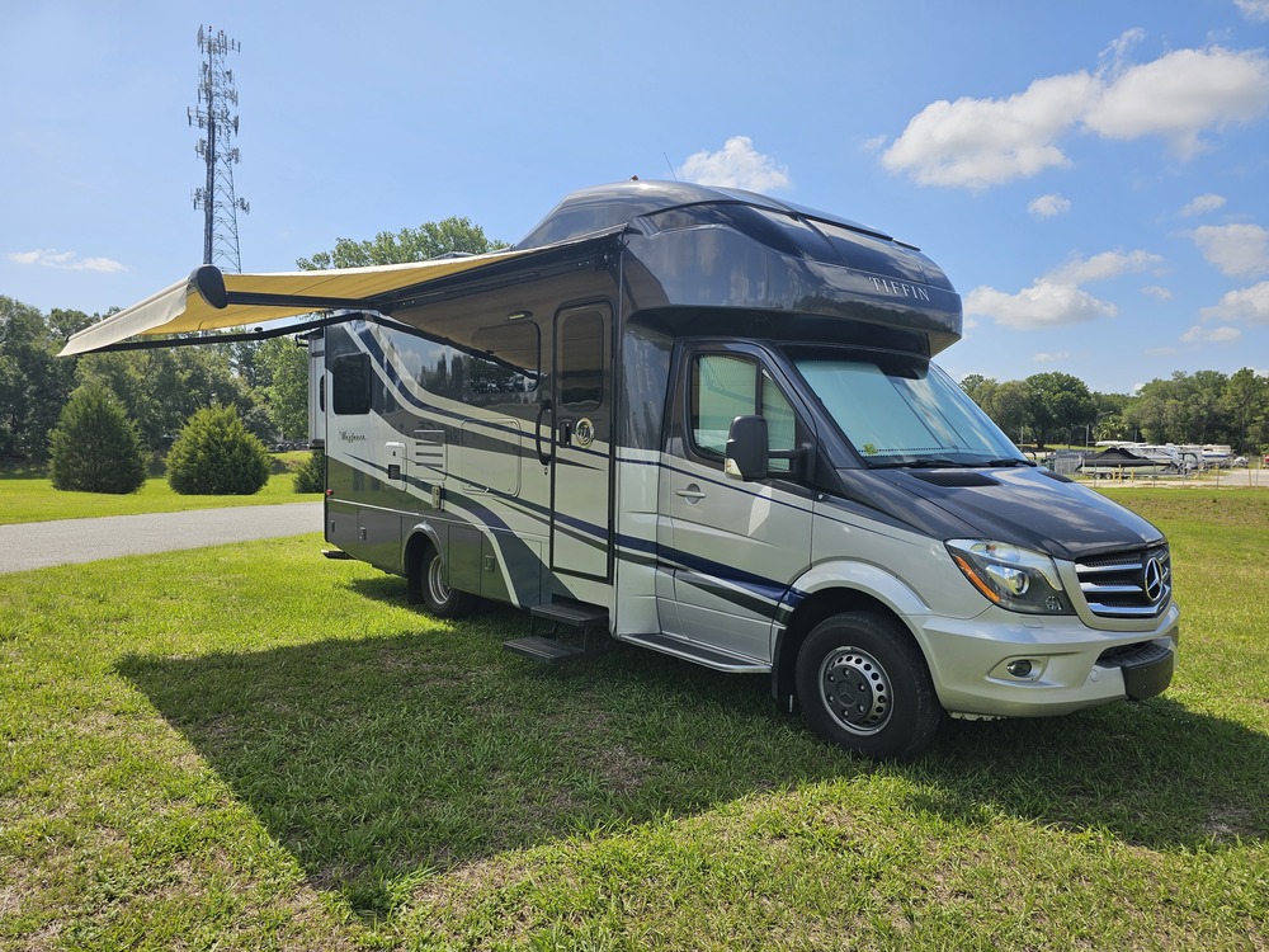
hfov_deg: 73.9
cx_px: 634
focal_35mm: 23
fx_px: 843
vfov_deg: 58.9
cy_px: 476
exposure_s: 1/854
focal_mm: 6.3
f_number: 1.7
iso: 10
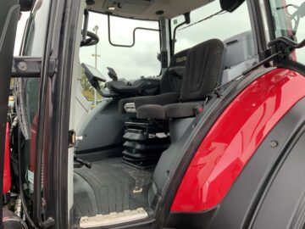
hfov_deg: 61.7
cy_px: 114
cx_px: 152
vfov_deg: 48.2
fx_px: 256
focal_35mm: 29
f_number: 1.8
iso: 64
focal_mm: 3
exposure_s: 1/105
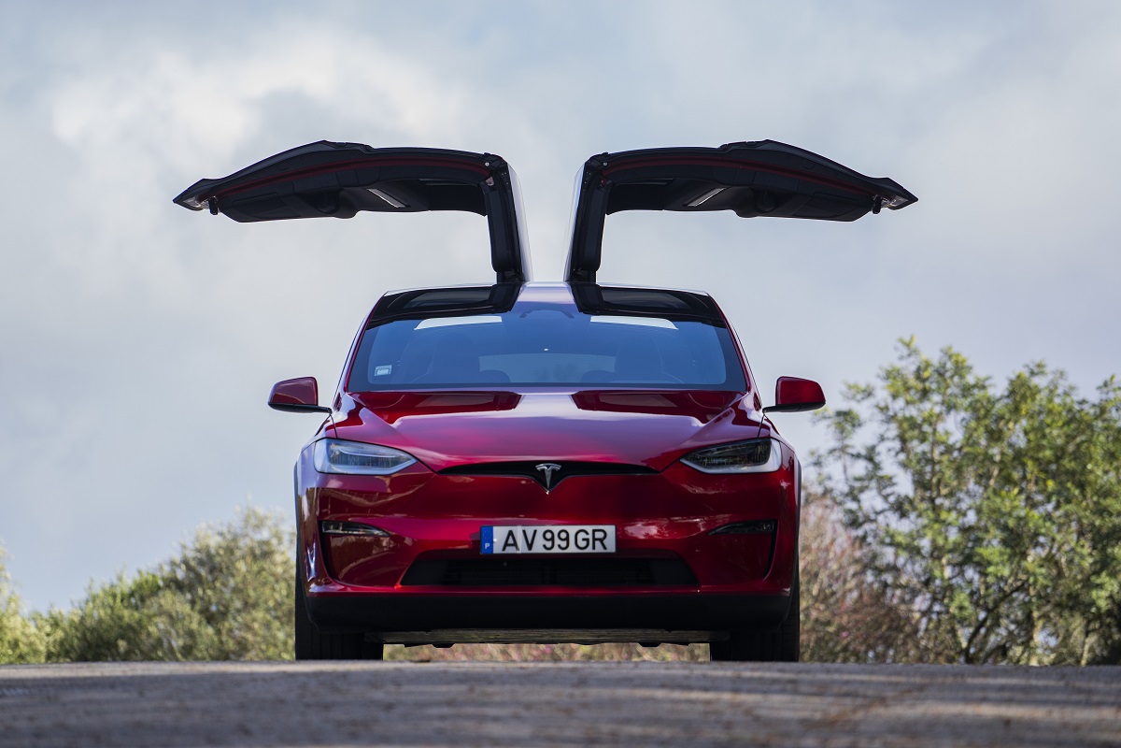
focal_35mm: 200
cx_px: 560
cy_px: 374
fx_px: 6227
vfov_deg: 6.9
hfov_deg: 10.3
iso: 500
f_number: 4
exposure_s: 1/250
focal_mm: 200
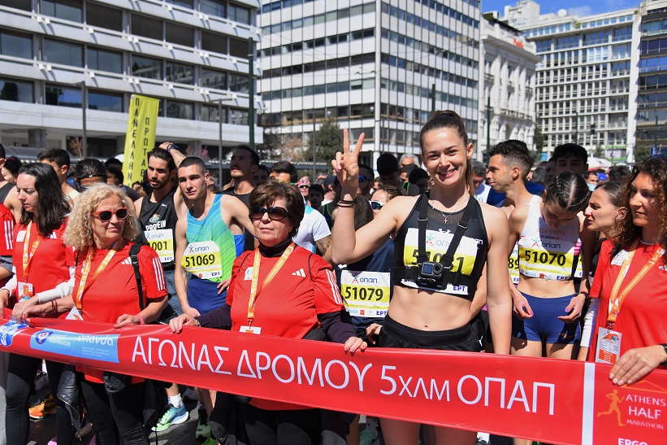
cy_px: 229
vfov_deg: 38.9
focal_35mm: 34
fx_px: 630
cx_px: 307
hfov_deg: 55.7
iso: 640
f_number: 4
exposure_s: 1/6400
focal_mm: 31
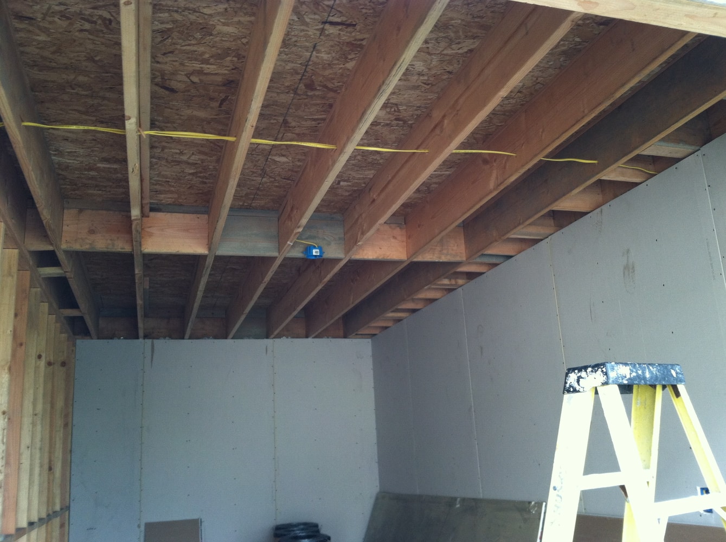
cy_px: 271
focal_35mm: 35
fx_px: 733
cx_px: 363
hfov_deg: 52.7
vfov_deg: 40.6
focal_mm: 3.85
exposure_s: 1/40
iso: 100
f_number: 2.8
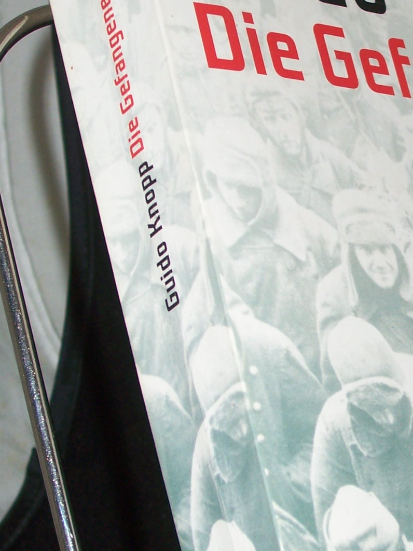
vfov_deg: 17.1
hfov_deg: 12.7
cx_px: 447
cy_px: 346
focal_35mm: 115
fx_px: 1830
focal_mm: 8.7
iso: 80
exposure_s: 1/80
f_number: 3.2
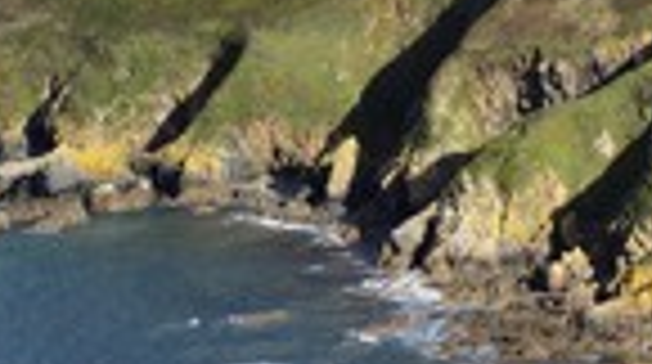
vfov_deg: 2.9
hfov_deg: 5.2
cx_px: 877
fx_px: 7077
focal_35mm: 410
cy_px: 54
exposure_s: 1/800
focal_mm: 135
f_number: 13
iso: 800
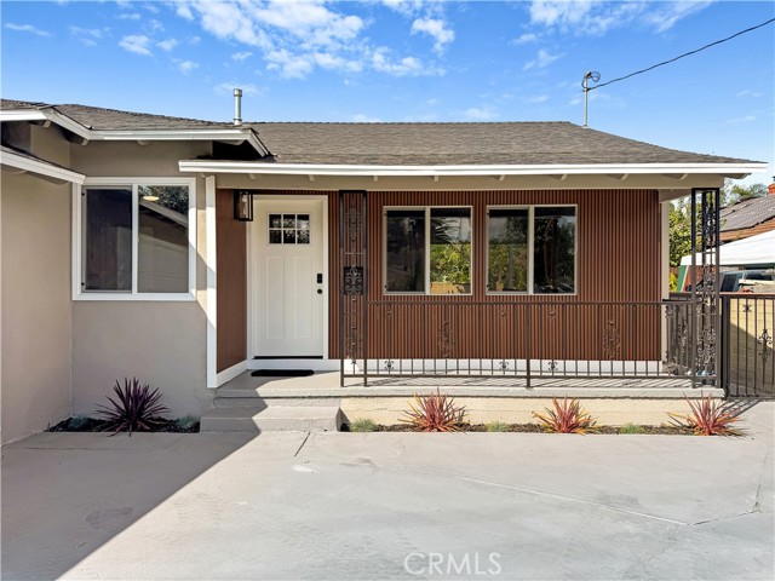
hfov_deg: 71.6
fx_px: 537
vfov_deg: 56.8
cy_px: 290
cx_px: 388
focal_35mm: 24
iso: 80
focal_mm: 6.76
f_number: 1.78
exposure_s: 1/4950
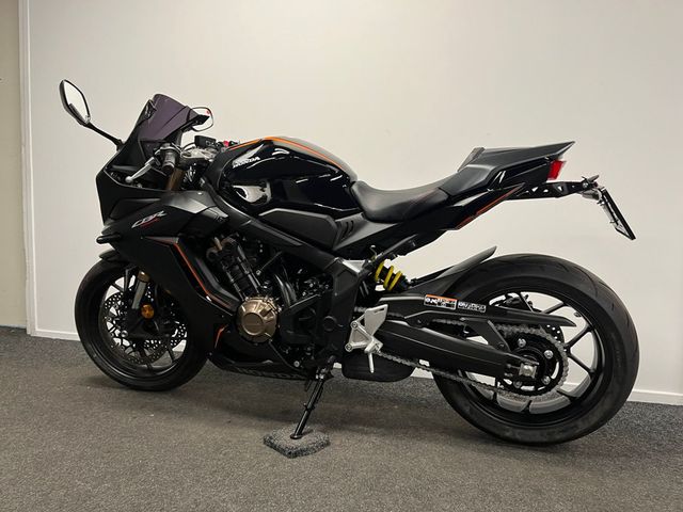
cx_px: 342
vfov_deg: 53.1
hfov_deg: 67.3
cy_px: 256
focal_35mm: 26
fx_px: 513
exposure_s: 1/50
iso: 100
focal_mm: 5.1
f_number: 1.6
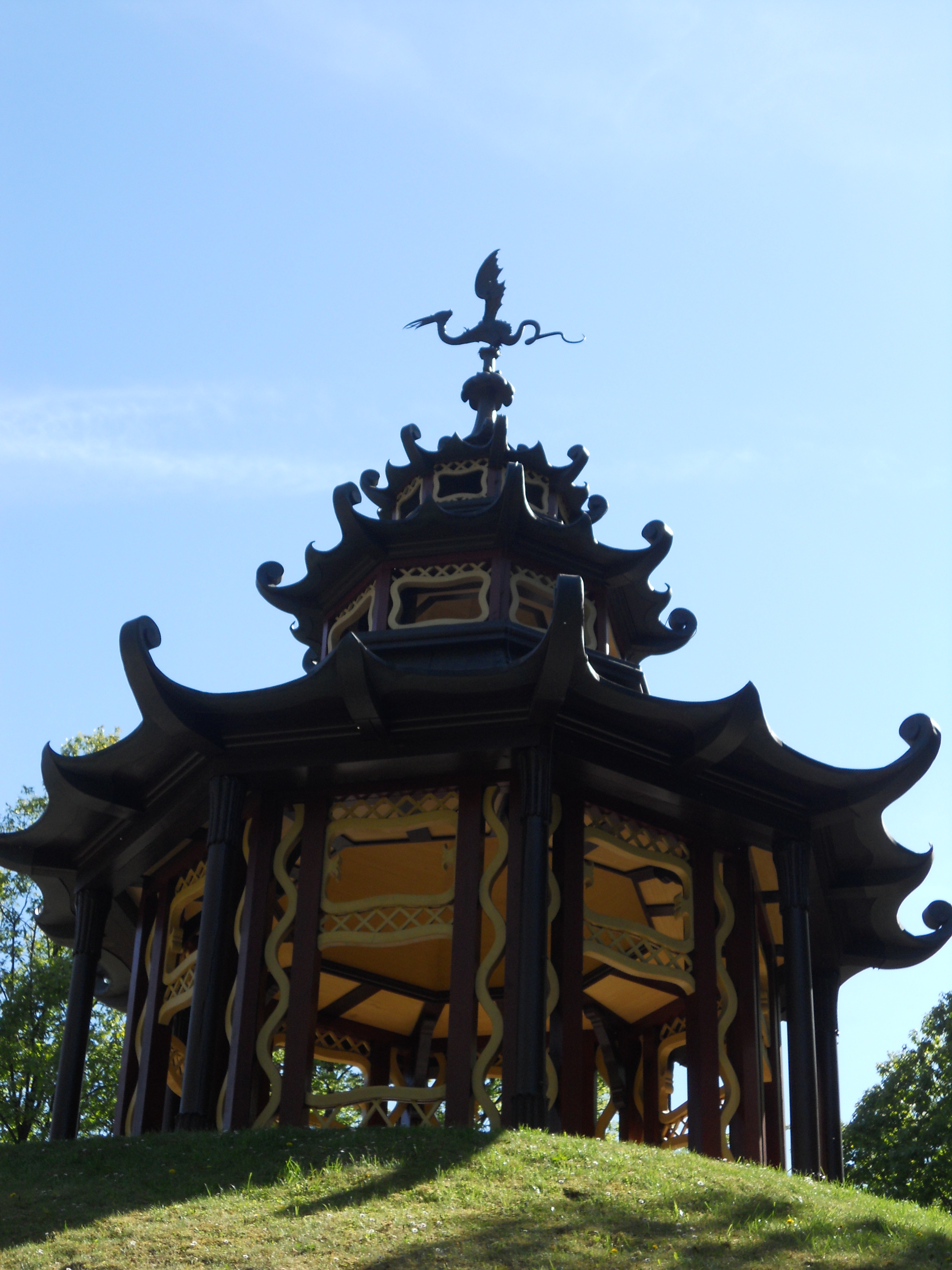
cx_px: 476
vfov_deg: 29.8
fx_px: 2383
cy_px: 635
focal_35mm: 65
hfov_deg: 22.6
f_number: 5.3
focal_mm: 11.7
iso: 80
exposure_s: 1/250
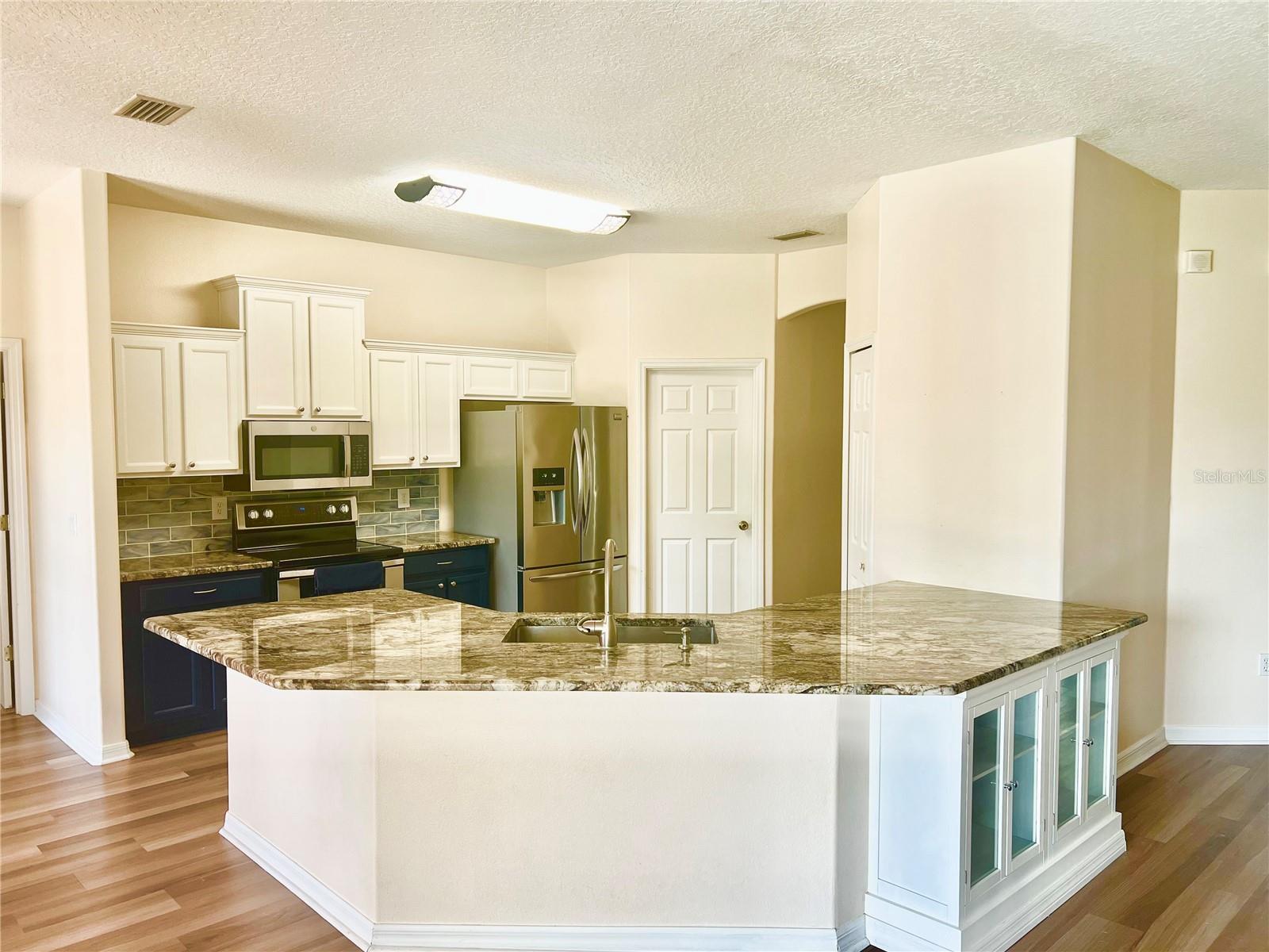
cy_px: 476
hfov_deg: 67.3
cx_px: 634
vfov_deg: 53.1
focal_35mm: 26
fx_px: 953
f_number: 1.5
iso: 80
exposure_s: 1/120
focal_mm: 5.7
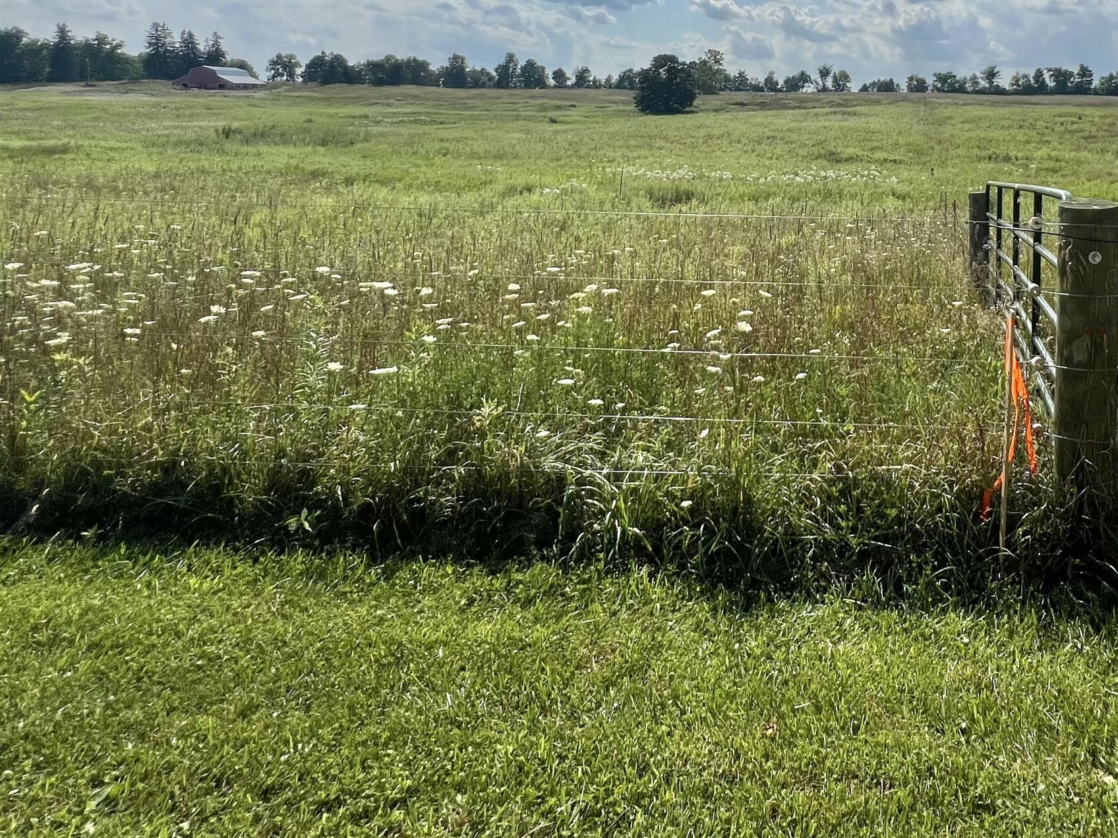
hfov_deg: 68.4
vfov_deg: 53.2
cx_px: 858
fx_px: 743
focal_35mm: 23
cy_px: 120
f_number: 1.8
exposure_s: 1/5236
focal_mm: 1.57
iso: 32
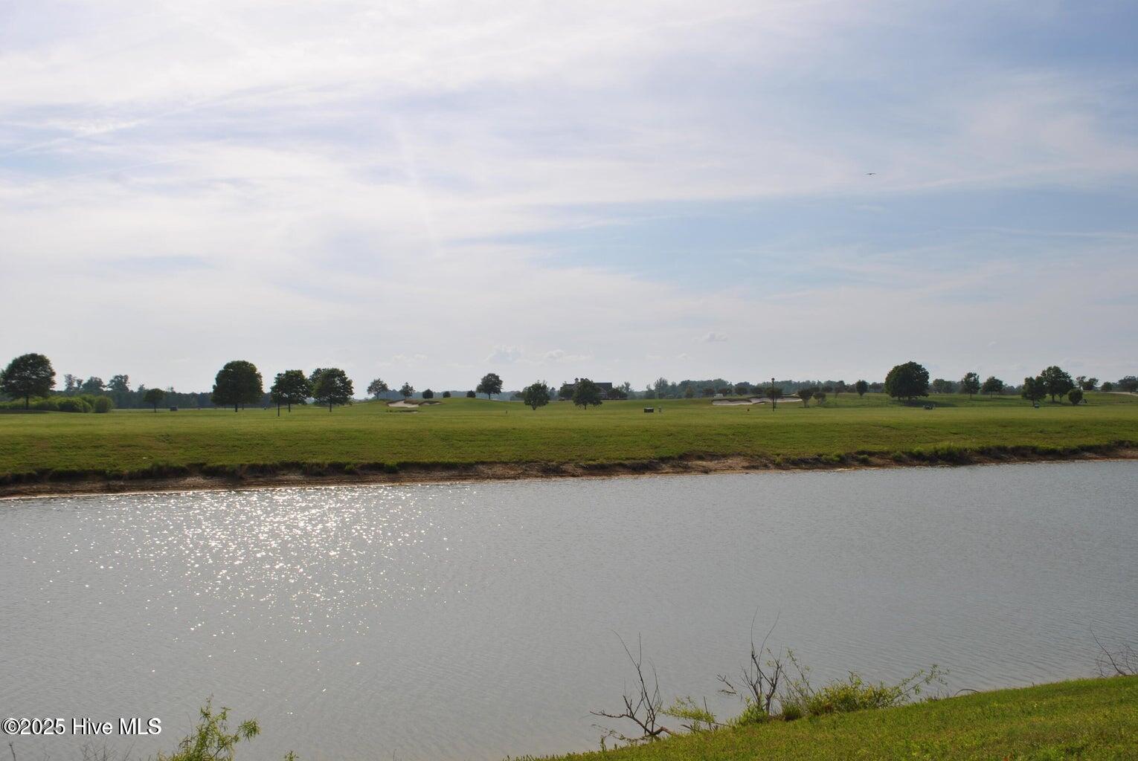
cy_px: 380
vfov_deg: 37.0
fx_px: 1139
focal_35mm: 36
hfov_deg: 53.1
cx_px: 569
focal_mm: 24
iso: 100
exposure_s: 1/400
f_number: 10
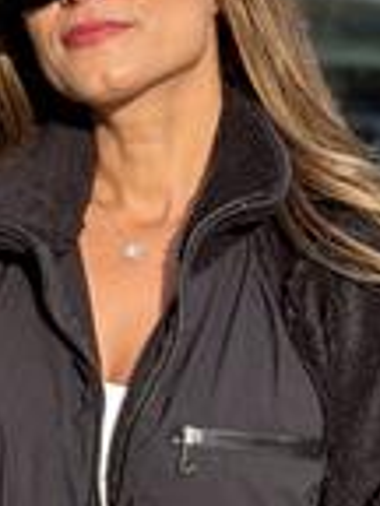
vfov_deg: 11.7
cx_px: 99
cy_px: 302
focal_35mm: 169
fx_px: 2474
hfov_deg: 8.8
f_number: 1.78
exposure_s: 1/1120
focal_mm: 6.86
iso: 80
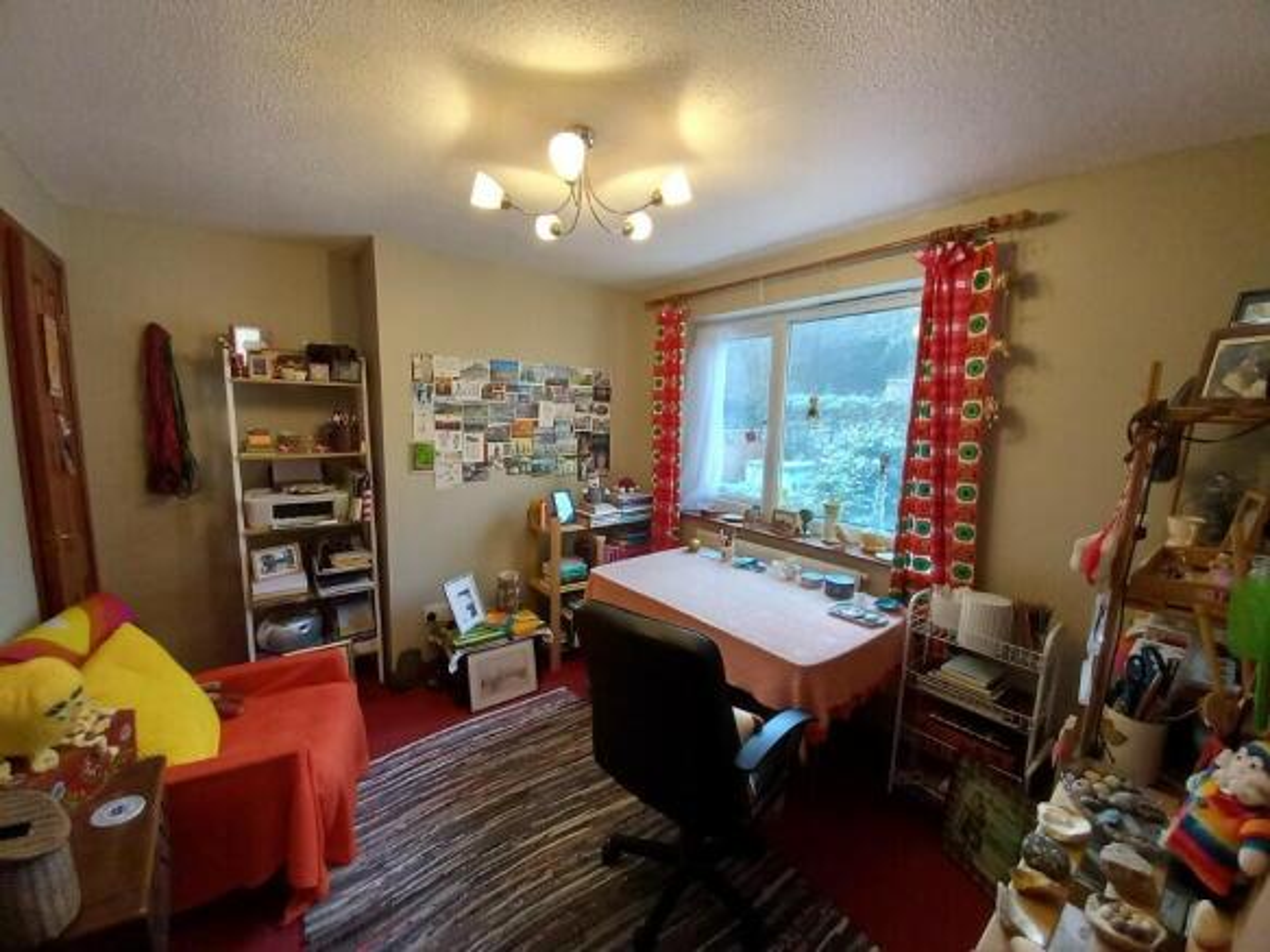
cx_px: 635
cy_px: 476
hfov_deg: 106.2
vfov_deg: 89.9
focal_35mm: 13
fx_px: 477
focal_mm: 1.13
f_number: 2.2
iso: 125
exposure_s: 1/33
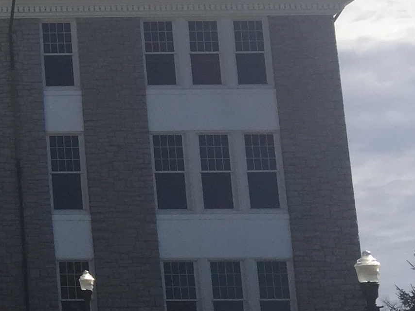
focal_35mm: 111
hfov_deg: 15.2
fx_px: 1331
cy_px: 212
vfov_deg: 13.3
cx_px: -343
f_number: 2.2
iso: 32
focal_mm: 4.15
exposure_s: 1/3049
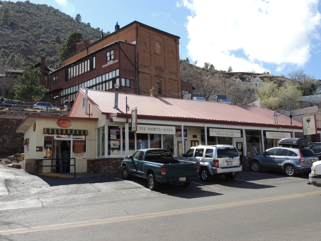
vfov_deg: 40.7
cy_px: 120
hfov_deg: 52.6
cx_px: 160
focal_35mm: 35
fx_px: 325
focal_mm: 6.2
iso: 100
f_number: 3.3
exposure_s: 1/1000
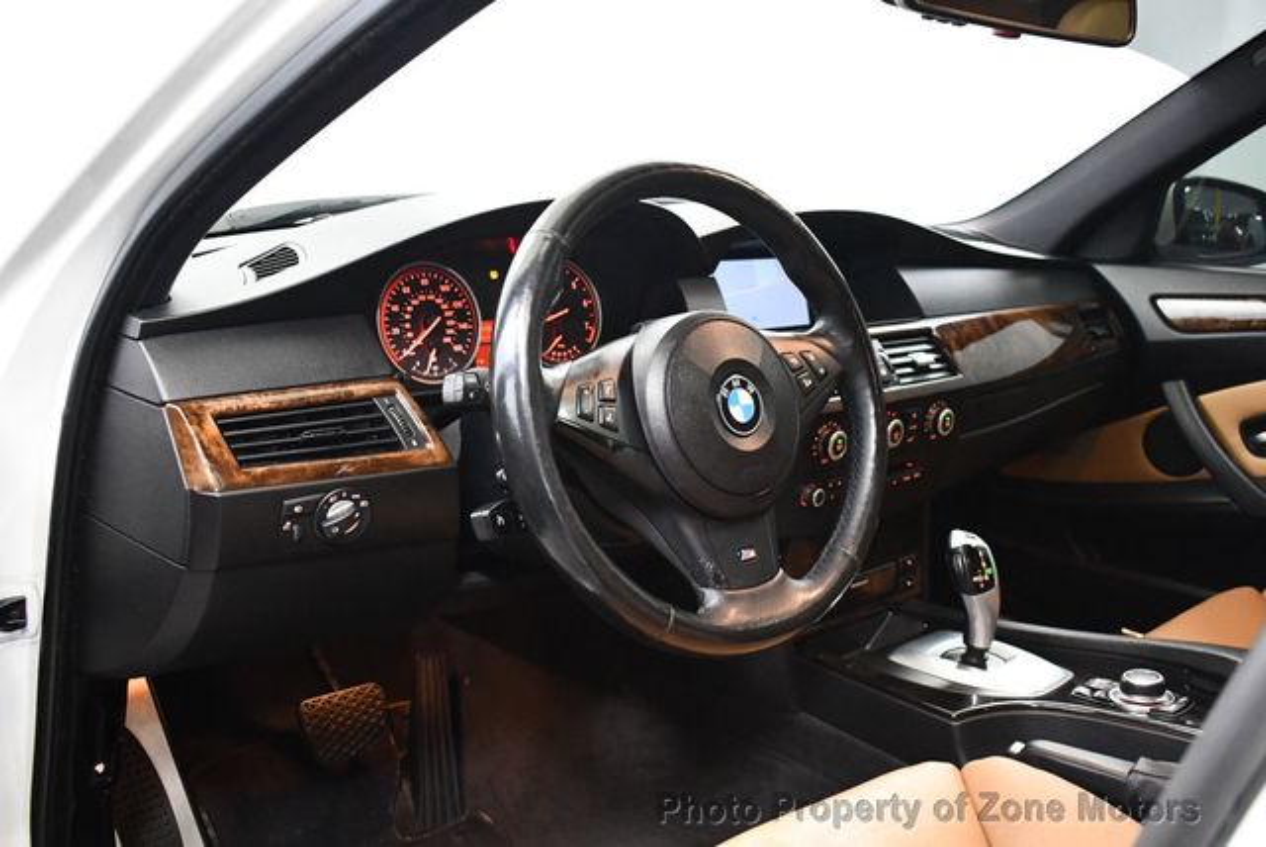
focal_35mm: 36
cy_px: 424
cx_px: 633
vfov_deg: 36.9
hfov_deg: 53.1
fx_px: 1267
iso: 4000
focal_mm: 18
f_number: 3.5
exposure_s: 1/60
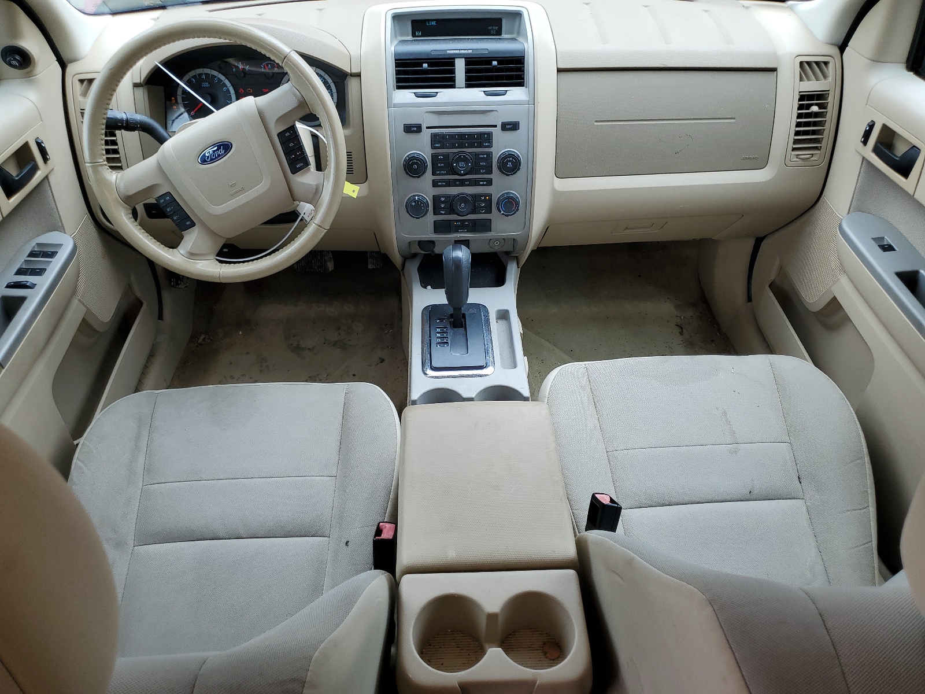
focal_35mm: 26
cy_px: 347
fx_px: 695
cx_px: 462
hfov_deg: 67.3
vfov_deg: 53.1
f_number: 1.5
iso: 50
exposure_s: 1/270
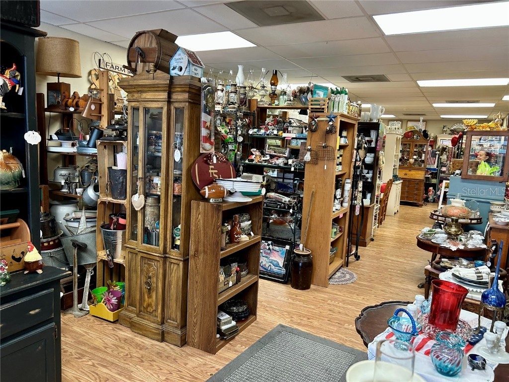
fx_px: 382
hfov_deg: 67.3
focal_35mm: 26
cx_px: 254
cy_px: 191
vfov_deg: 53.1
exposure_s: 1/63
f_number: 1.5
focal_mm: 5.7
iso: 125
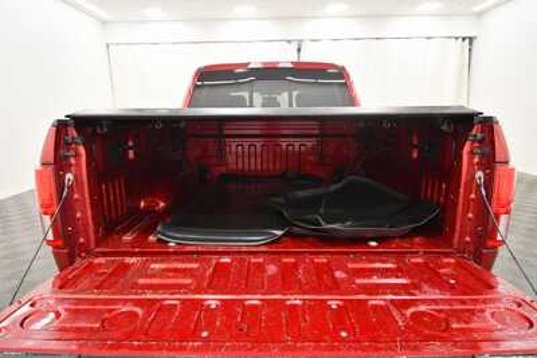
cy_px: 179
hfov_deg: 86.9
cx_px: 268
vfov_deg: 64.6
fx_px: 284
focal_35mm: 19
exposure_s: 1/125
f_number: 5
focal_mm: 13
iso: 1400
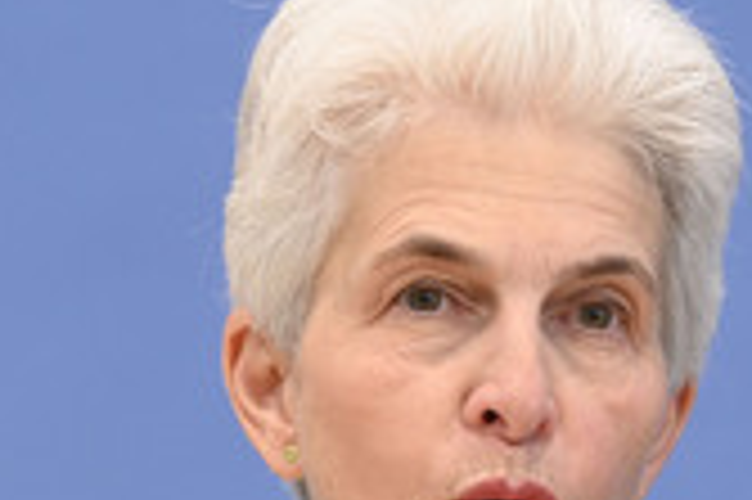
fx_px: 7033
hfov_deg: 6.1
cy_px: 523
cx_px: 489
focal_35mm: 337
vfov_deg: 4.1
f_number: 4.5
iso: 3200
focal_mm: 125
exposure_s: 1/800
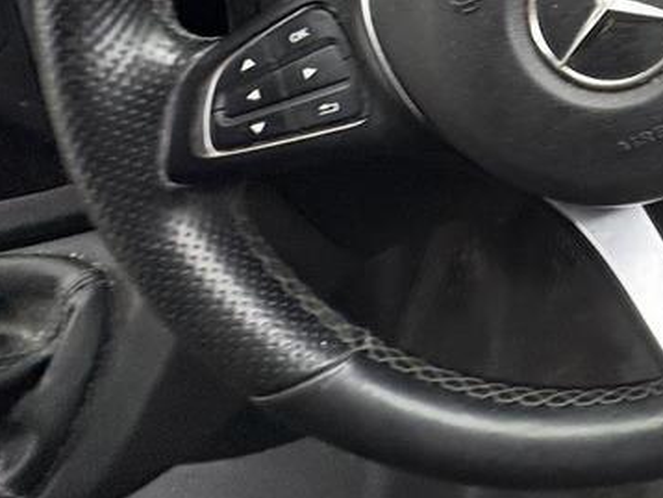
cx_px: 765
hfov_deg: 40.1
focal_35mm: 35
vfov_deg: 35.5
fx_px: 671
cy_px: -33
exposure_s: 1/60
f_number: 2.2
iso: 320
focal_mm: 2.22
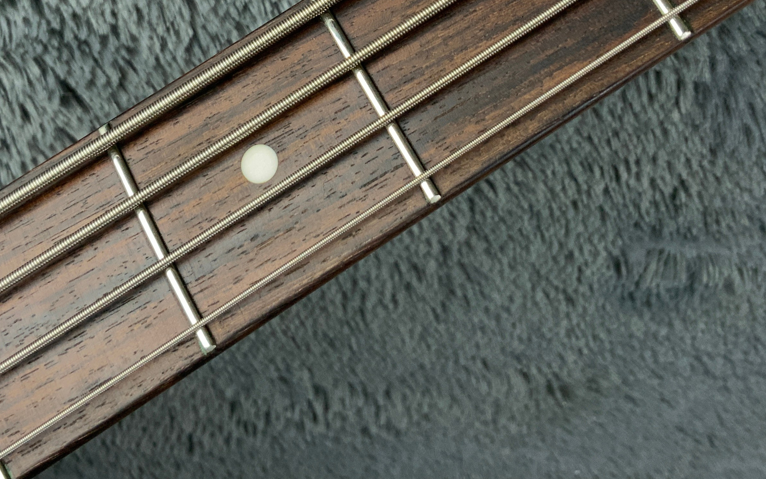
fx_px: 1086
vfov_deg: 24.2
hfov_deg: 38.9
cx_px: 391
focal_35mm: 52
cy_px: 48
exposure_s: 1/78
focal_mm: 3
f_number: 1.8
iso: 64
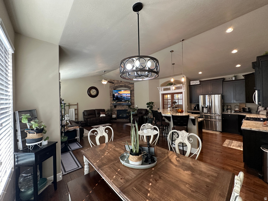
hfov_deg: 102.1
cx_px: 134
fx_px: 108
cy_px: 100
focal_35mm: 14
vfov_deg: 85.7
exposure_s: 1/120
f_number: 2.2
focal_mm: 2.22
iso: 250
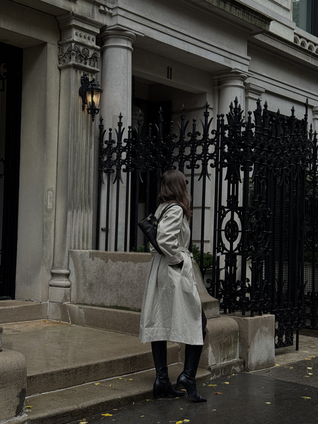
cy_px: 212
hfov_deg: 30.3
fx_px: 588
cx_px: 159
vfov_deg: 39.7
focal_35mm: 48
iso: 64
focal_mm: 6.76
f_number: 1.78
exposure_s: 1/442
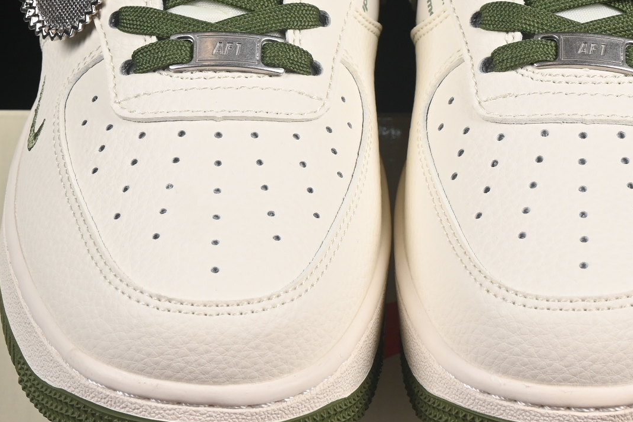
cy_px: 128
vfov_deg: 7.0
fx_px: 3446
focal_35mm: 196
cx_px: 389
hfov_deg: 10.5
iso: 160
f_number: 8
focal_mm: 50
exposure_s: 1/80
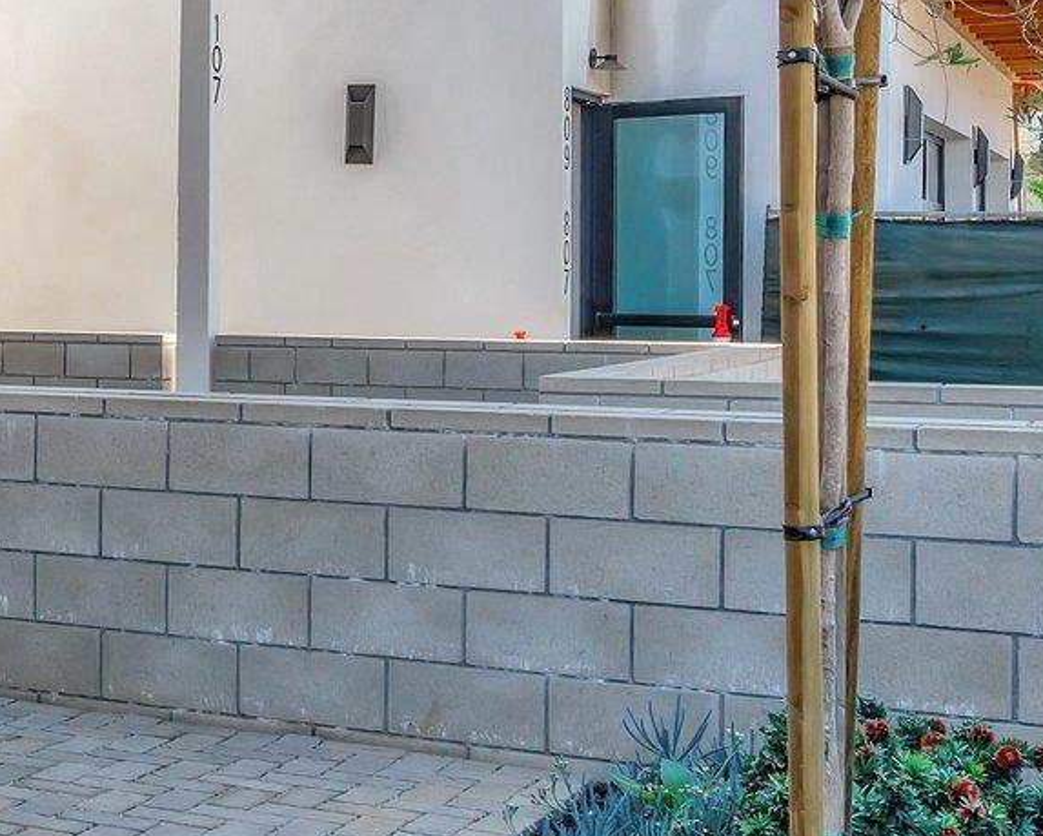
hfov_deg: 23.4
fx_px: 2121
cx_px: -413
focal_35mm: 69
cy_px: 188
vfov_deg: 22.0
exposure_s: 1/200
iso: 400
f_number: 8
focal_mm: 20.5
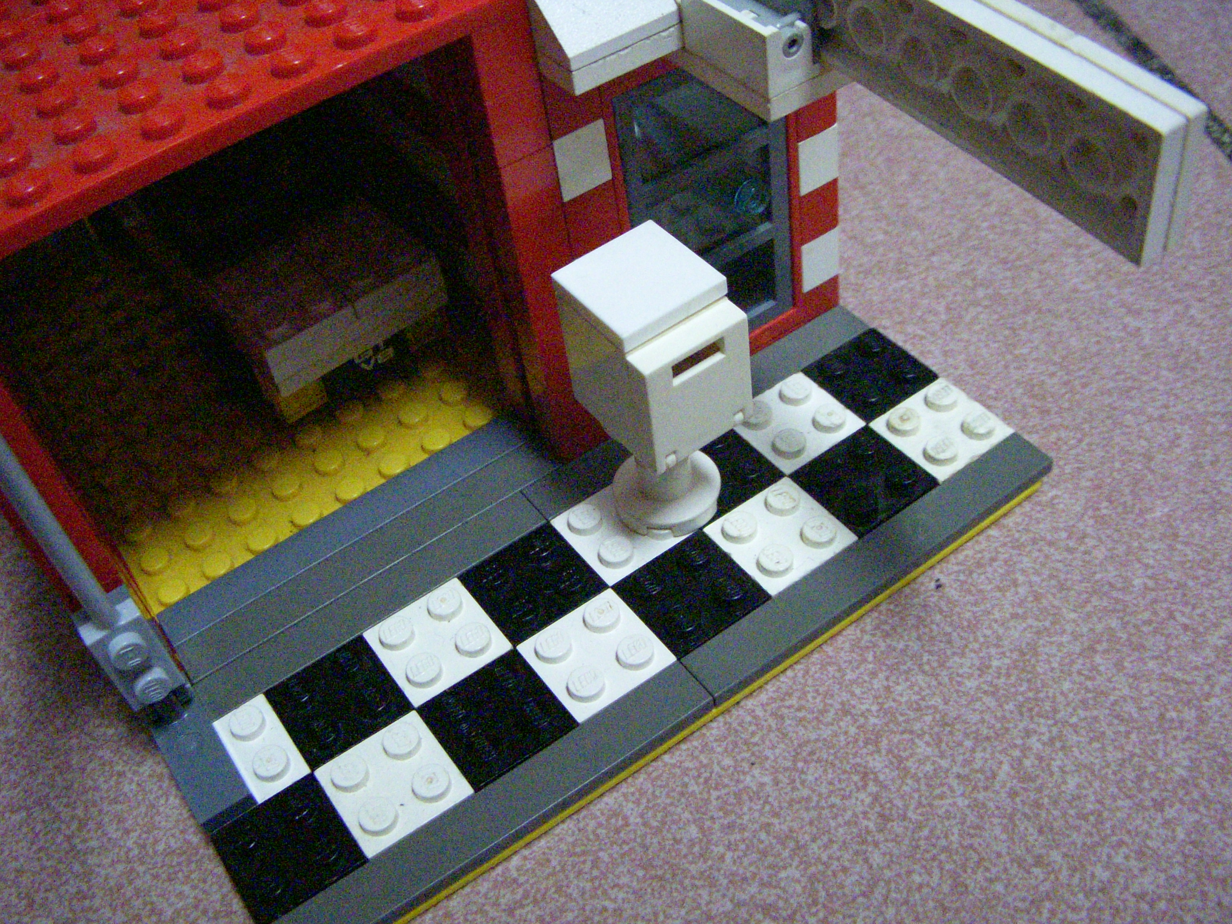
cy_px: 462
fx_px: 1352
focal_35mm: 38
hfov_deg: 49.0
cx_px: 616
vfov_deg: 37.7
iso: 1600
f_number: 3.3
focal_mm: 6.3
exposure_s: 1/50
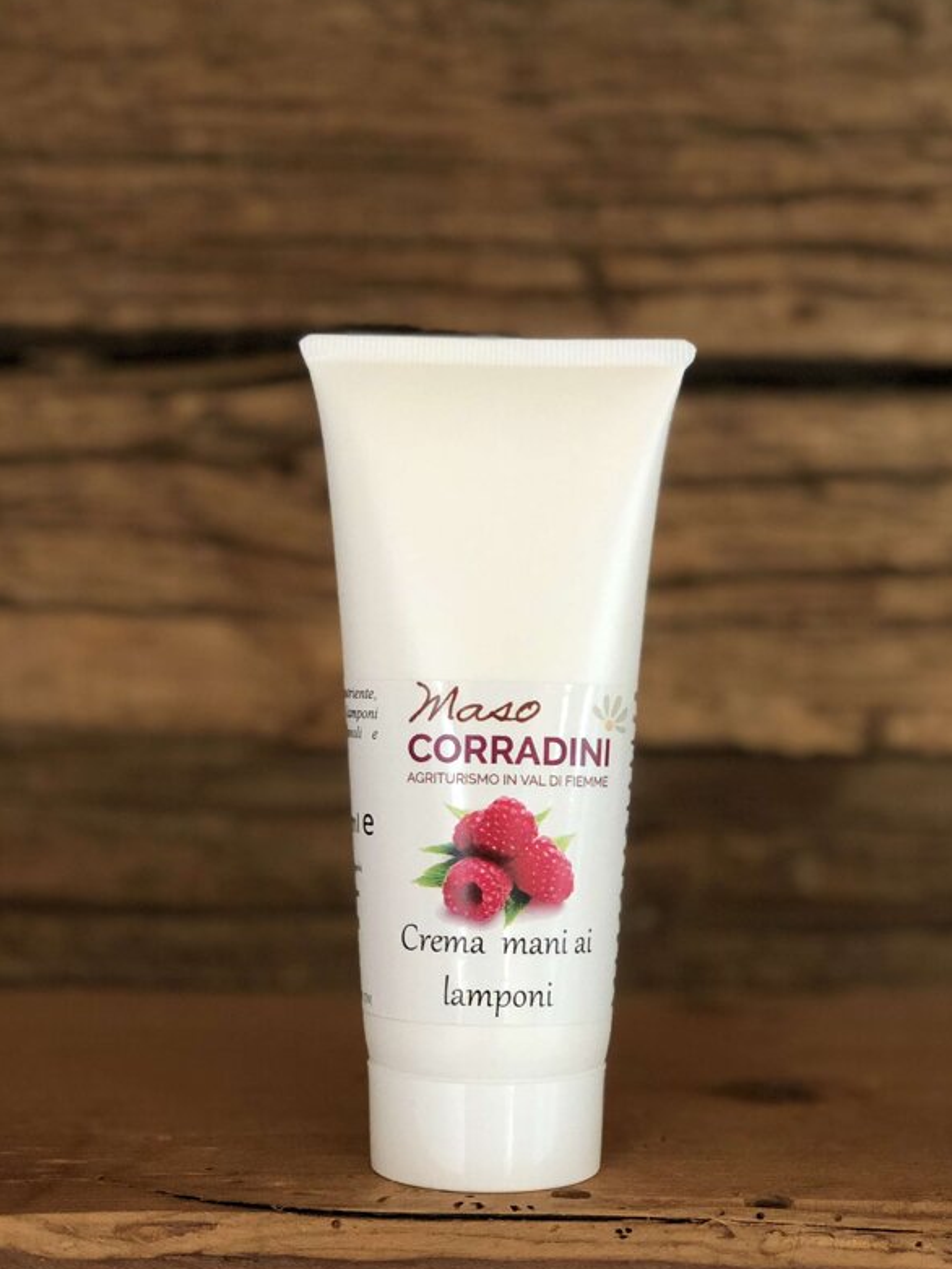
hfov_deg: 20.7
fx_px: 2603
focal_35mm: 71
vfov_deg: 27.4
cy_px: 663
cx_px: 491
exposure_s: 1/24
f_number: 2.4
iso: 125
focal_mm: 6
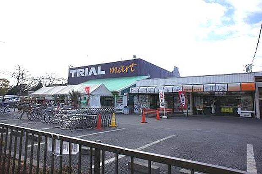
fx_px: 174
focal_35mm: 24
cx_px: 131
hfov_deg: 73.8
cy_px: 87
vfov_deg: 53.0
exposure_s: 1/200
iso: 200
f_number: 11
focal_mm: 16
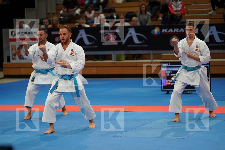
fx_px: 825
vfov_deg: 10.4
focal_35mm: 132
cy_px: 75
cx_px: 112
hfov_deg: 15.5
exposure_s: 1/500
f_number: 2.8
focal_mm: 132
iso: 800
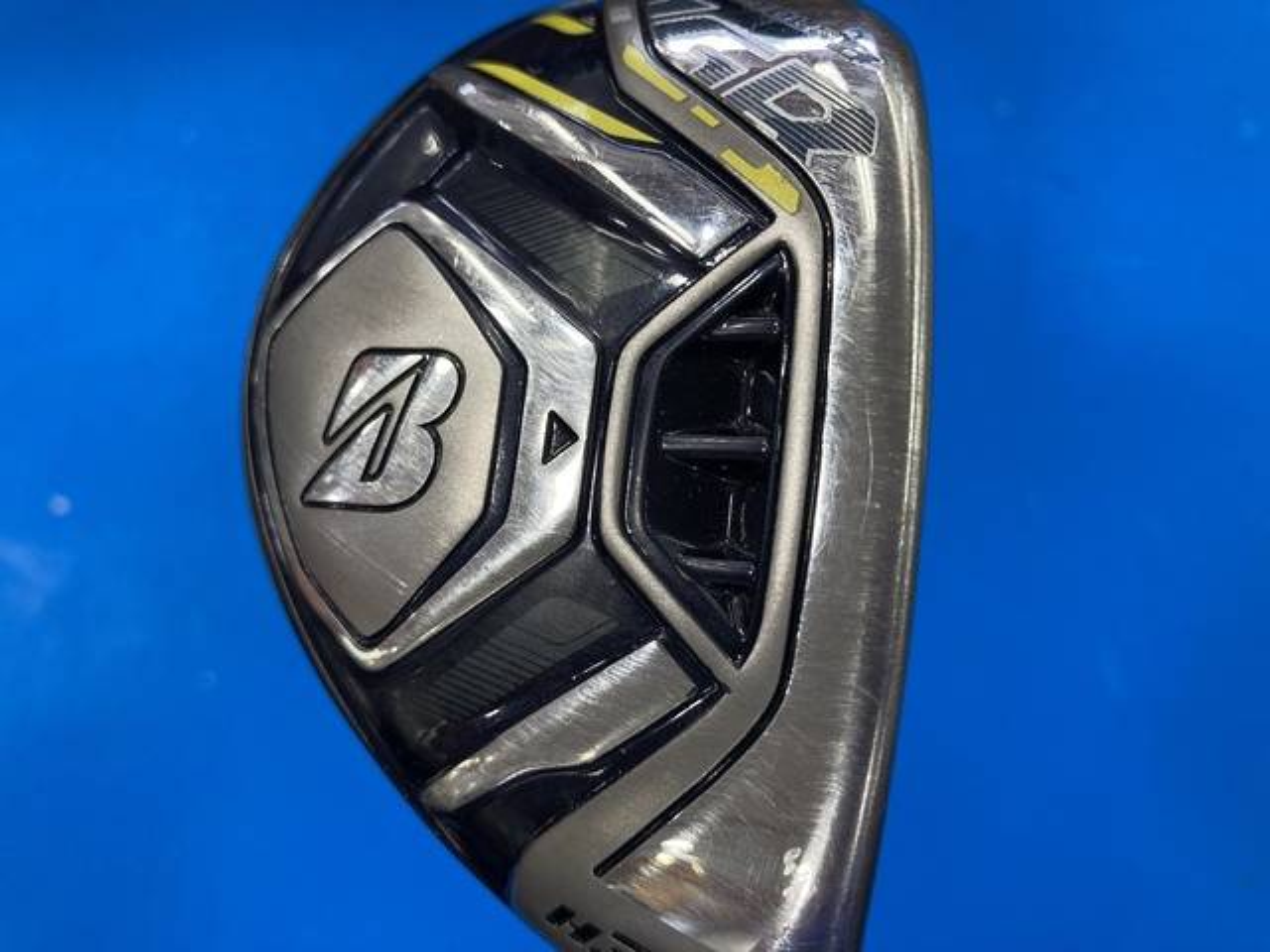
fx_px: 1027
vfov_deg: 49.7
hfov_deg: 63.4
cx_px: 635
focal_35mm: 28
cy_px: 476
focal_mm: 3.99
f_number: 1.8
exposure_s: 1/100
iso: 80
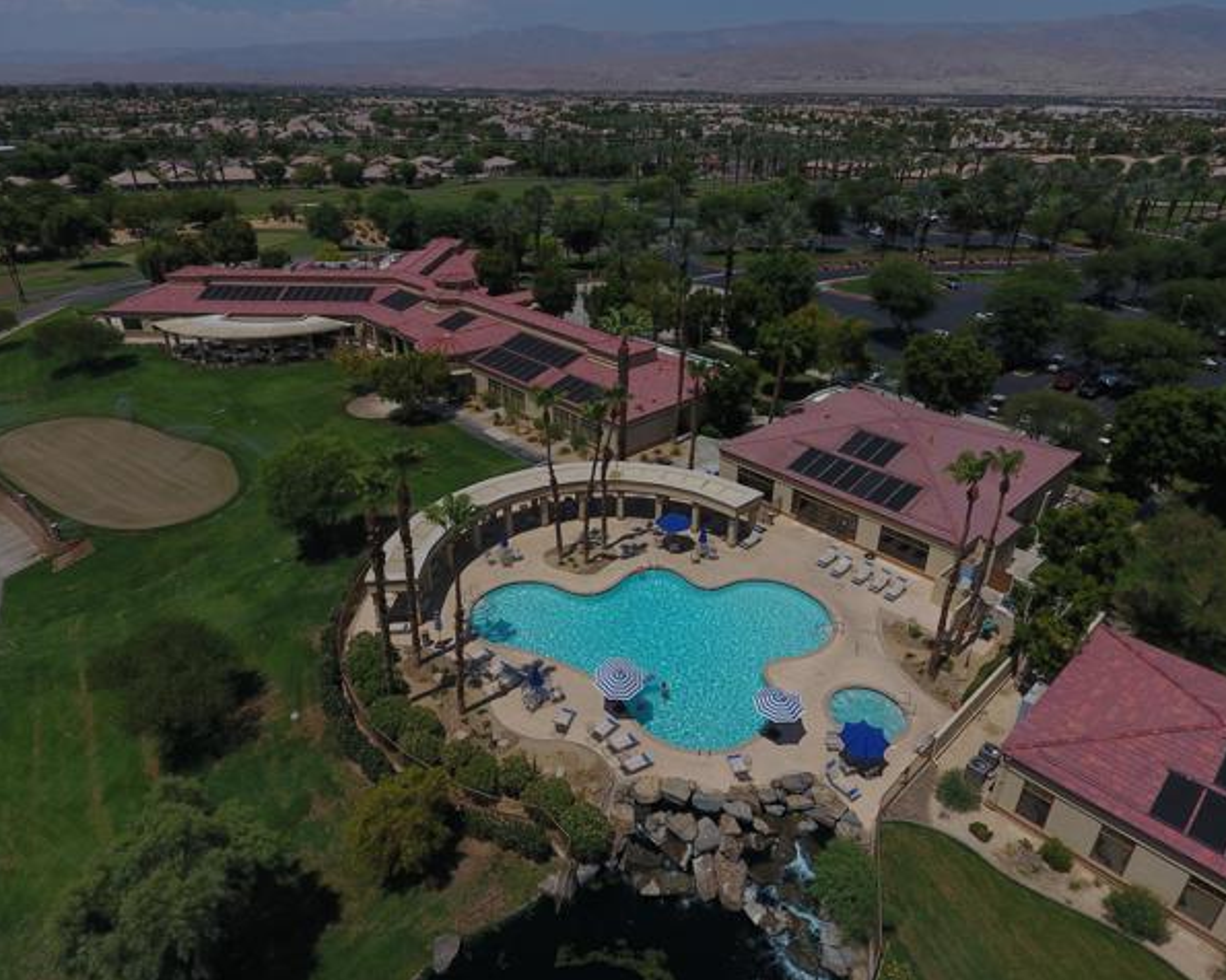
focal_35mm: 21
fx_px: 762
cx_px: 620
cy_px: 492
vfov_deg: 65.5
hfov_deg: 77.6
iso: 100
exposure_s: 1/3413
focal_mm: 3.61
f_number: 2.8
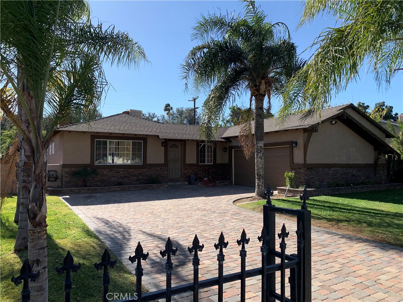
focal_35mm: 26
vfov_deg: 53.1
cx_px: 202
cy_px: 151
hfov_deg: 67.3
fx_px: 303
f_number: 1.8
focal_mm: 4.25
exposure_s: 1/1689
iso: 25
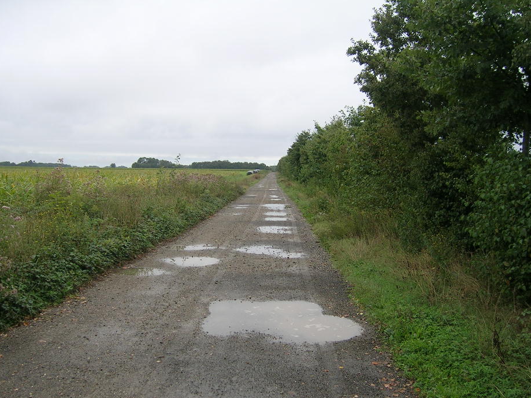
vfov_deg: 36.8
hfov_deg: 47.9
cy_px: 207
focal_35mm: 39
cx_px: 264
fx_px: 598
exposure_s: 1/254
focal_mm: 5.4
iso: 50
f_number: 2.8
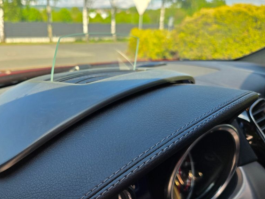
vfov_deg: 45.4
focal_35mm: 31
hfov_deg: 57.6
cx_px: 99
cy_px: 101
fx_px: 237
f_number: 1.8
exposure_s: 1/1372
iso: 80
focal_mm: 5.4
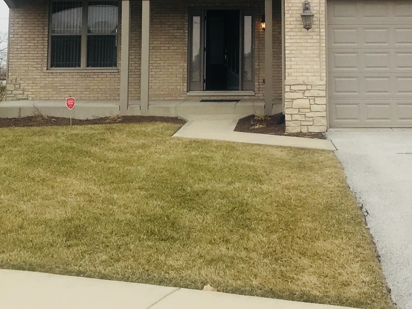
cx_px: 272
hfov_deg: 30.5
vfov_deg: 22.3
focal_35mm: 63
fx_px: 750
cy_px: -9
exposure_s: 1/595
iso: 20
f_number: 1.8
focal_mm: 3.99
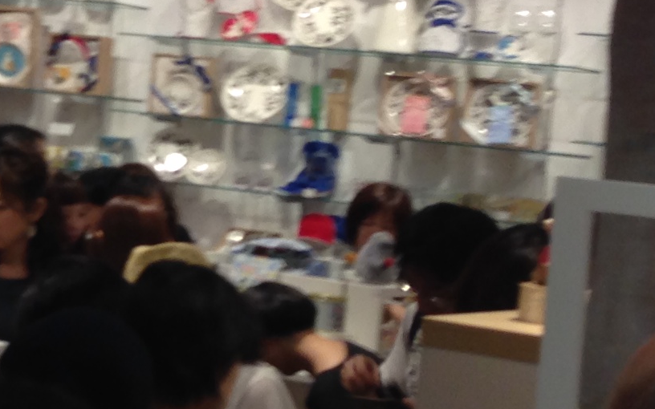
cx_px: -542
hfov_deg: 13.4
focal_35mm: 140
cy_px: 36
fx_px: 2499
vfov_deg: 9.3
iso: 50
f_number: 2.4
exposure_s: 1/30
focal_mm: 4.12
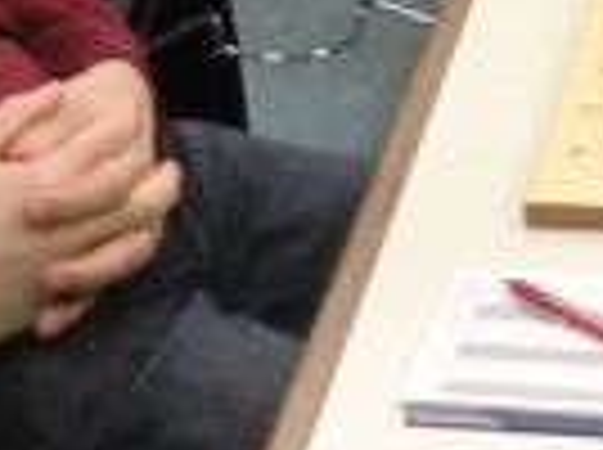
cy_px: -472
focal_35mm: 225
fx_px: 3912
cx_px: 922
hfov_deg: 8.6
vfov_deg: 6.4
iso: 800
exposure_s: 1/20
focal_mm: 8.4
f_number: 4
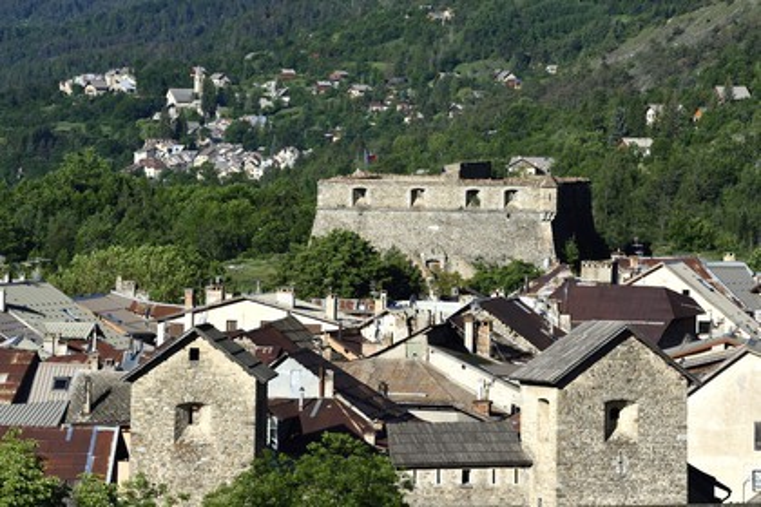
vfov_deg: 6.9
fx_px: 4227
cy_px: 254
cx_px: 380
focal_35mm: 200
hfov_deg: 10.3
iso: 200
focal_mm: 200
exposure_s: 1/320
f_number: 10
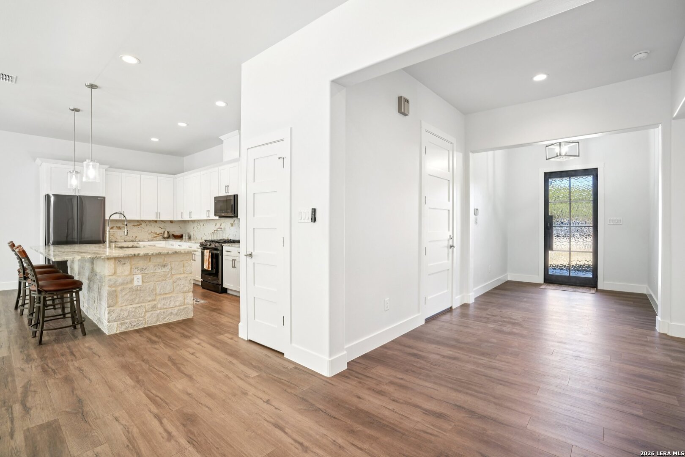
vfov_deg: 73.7
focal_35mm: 16
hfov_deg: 96.7
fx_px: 304
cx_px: 342
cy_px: 228
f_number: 8
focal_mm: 16
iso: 400
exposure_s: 1/30
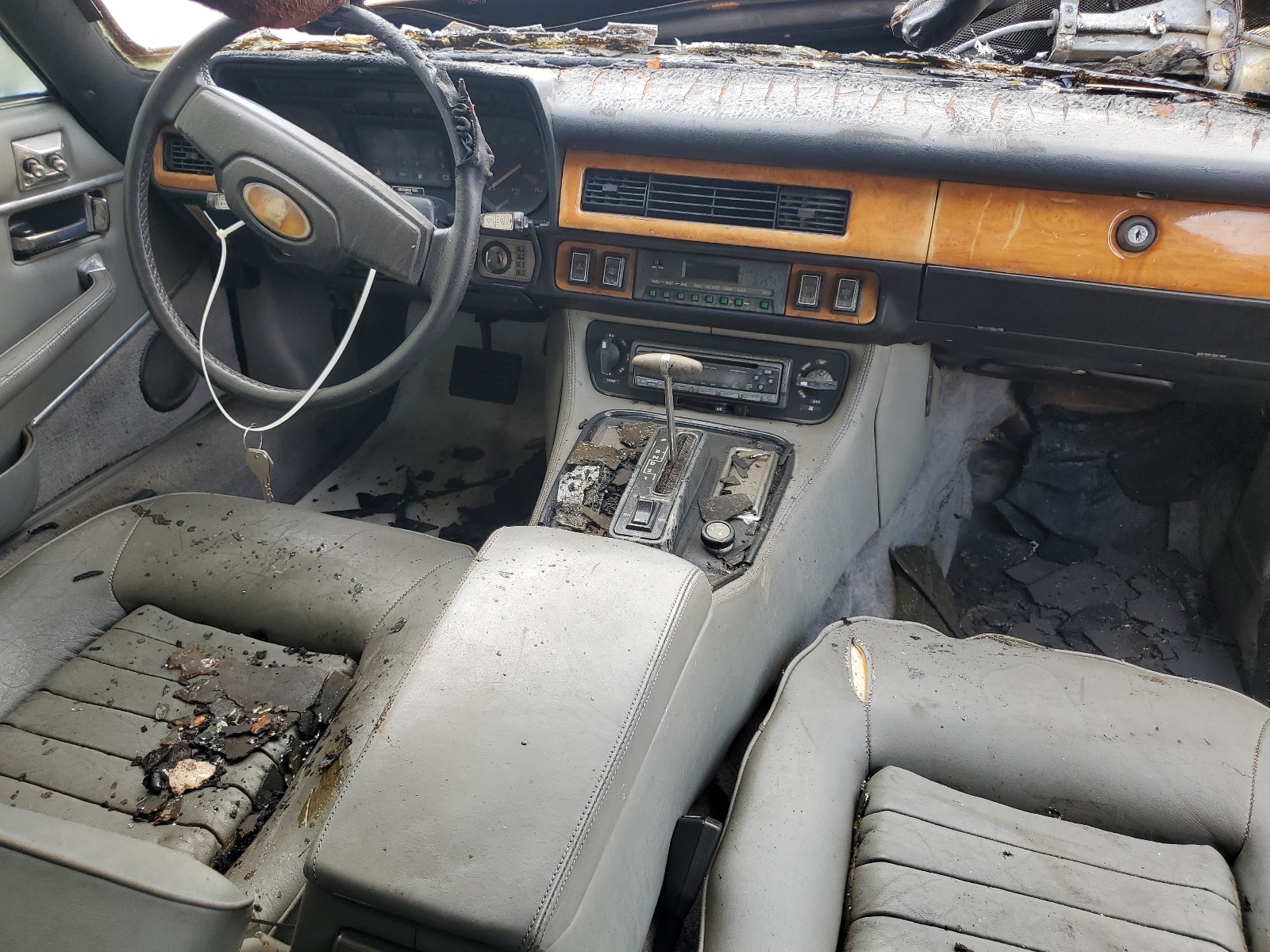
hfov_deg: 67.3
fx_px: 954
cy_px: 476
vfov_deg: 53.1
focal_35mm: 26
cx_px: 635
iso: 50
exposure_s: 1/244
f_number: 1.5
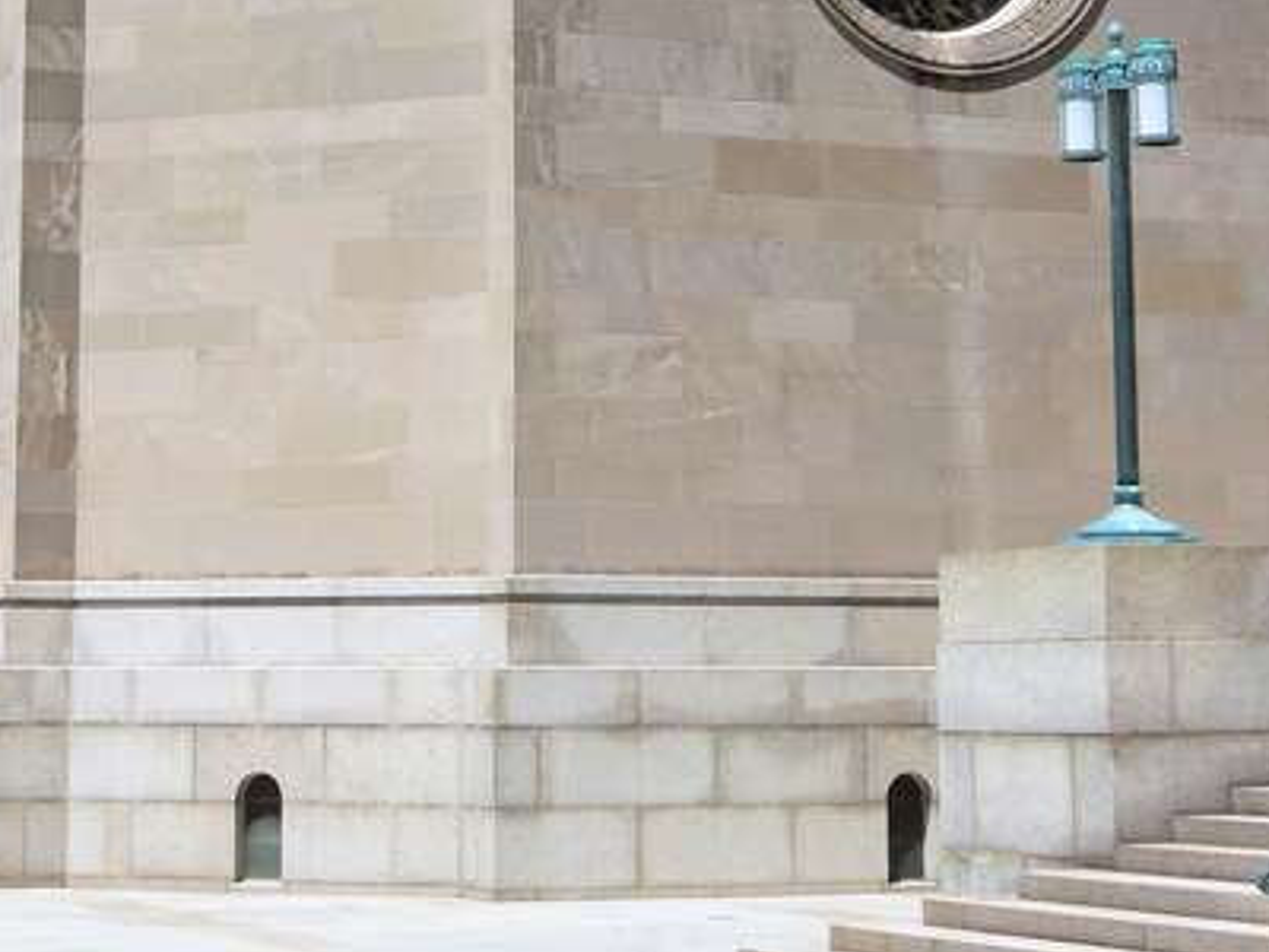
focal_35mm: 98
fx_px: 3593
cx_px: 530
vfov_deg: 14.9
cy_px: 25
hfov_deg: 20.0
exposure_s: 1/100
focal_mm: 8.7
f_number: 12.6
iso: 64
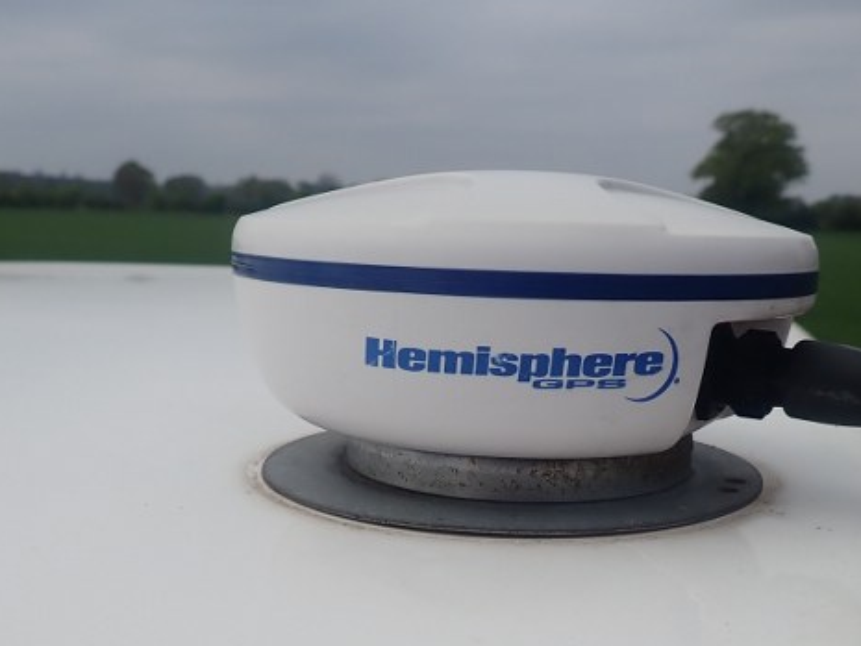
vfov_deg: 32.8
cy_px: 509
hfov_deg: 43.6
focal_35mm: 43
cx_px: 524
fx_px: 1070
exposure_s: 1/400
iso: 100
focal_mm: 4.5
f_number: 8
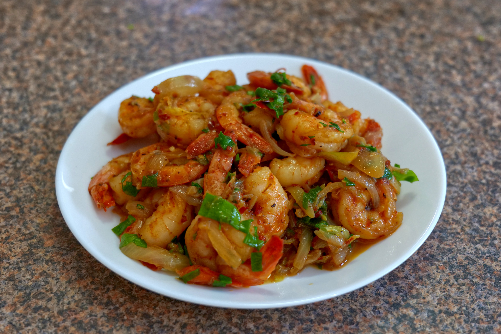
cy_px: 167
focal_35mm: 60
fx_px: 835
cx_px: 250
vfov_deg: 22.6
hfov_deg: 33.4
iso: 2500
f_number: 5.6
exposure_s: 1/80
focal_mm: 60
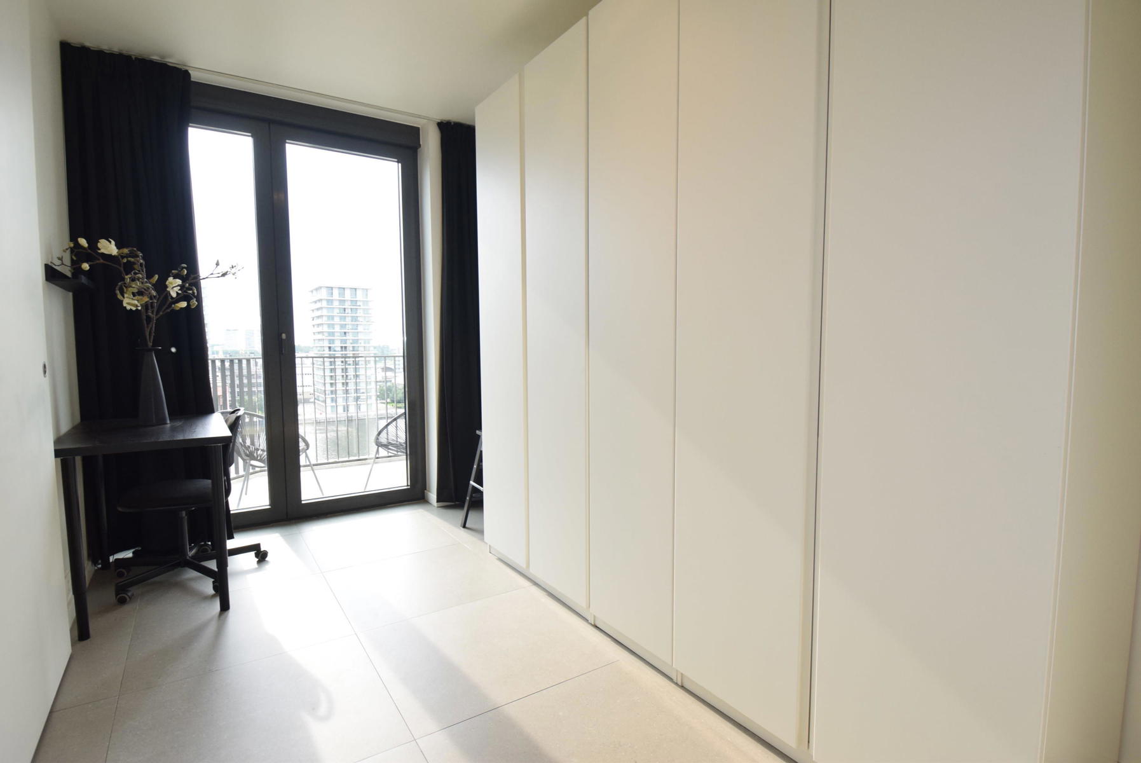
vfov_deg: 67.5
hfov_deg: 90.0
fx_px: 571
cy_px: 382
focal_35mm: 18
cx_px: 570
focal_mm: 12
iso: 800
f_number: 5.6
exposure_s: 1/125
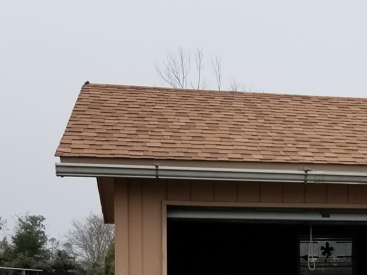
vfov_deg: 18.6
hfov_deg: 24.4
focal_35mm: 77
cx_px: 354
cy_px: 281
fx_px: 816
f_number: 1.7
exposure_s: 1/890
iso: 50
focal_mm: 4.25
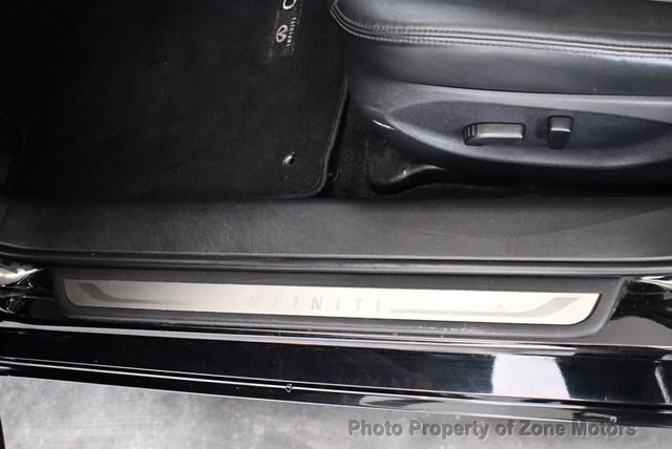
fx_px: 822
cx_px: 336
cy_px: 224
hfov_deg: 44.5
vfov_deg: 30.6
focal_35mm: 44
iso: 3200
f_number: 3.8
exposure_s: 1/60
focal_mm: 22
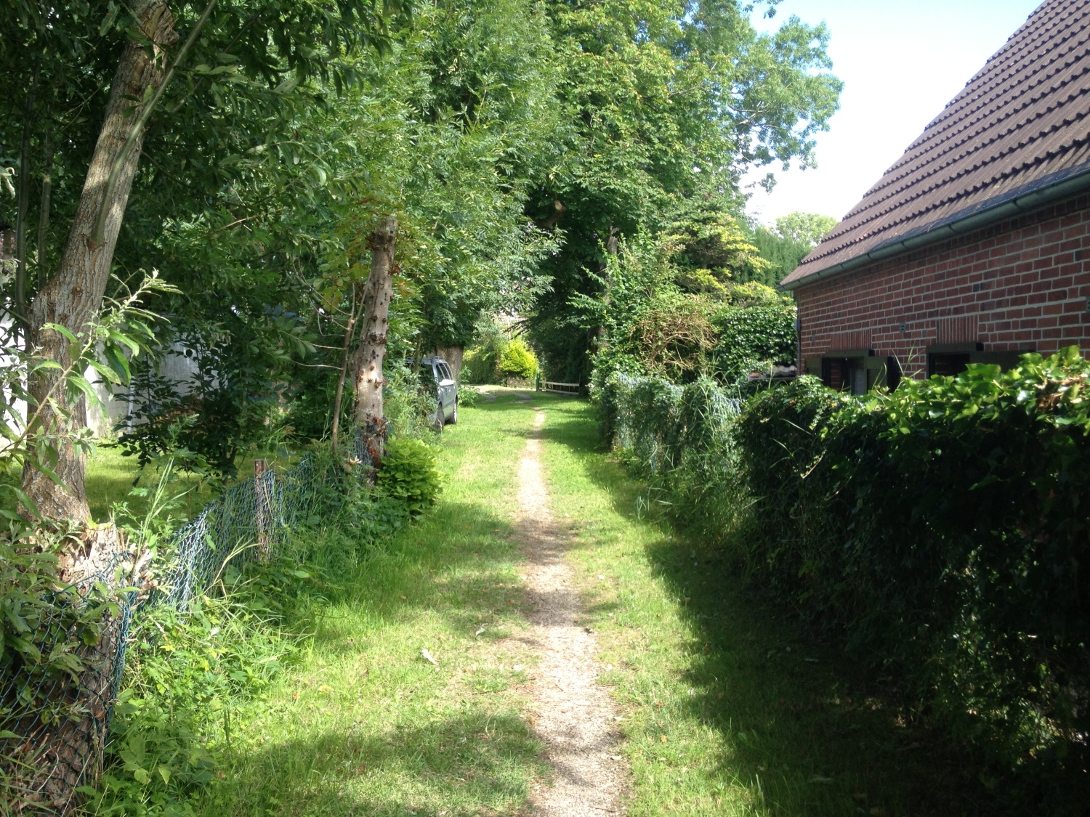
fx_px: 1102
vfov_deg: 40.7
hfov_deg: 52.6
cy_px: 408
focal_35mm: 35
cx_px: 545
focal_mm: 4.28
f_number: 2.4
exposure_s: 1/321
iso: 50
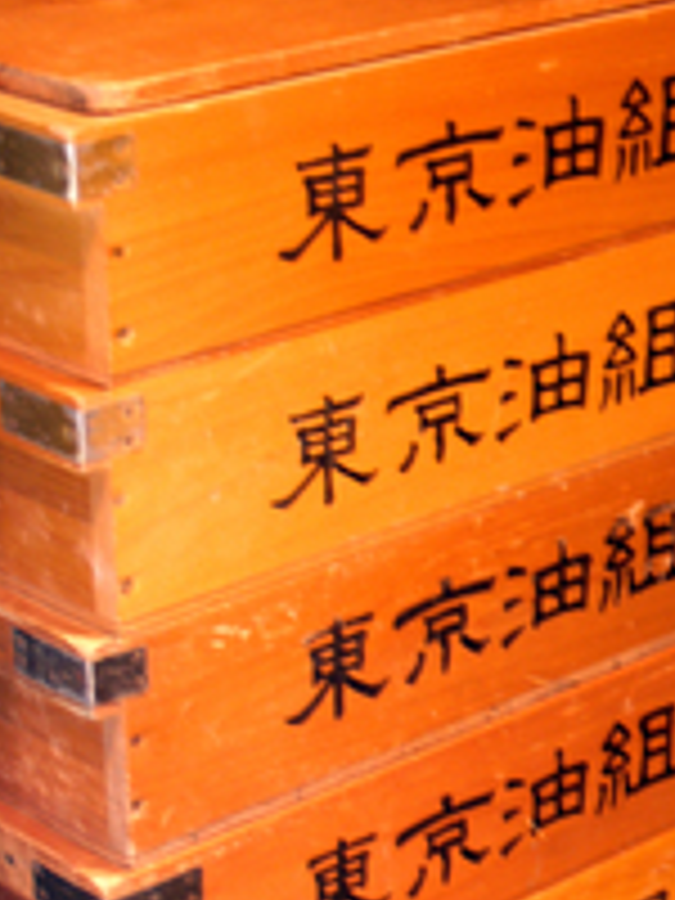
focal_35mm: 115
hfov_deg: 12.8
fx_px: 2990
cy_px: 675
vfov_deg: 17.0
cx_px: 596
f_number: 4
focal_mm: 22
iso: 100
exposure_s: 1/4
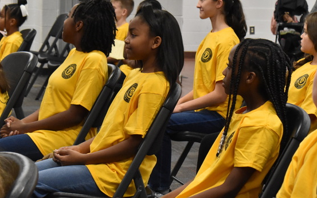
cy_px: 118
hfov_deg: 17.1
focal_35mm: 122
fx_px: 1051
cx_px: 191
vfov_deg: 10.7
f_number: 7.1
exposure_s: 1/100
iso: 3600
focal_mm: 55
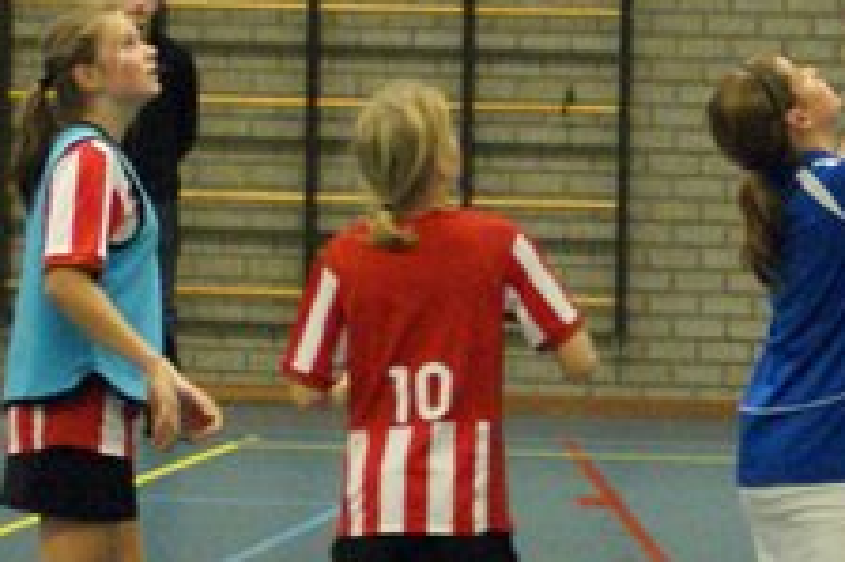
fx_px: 5277
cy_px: 202
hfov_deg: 9.1
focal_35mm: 225
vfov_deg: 6.1
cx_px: 932
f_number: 2.8
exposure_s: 1/125
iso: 1600
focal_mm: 28
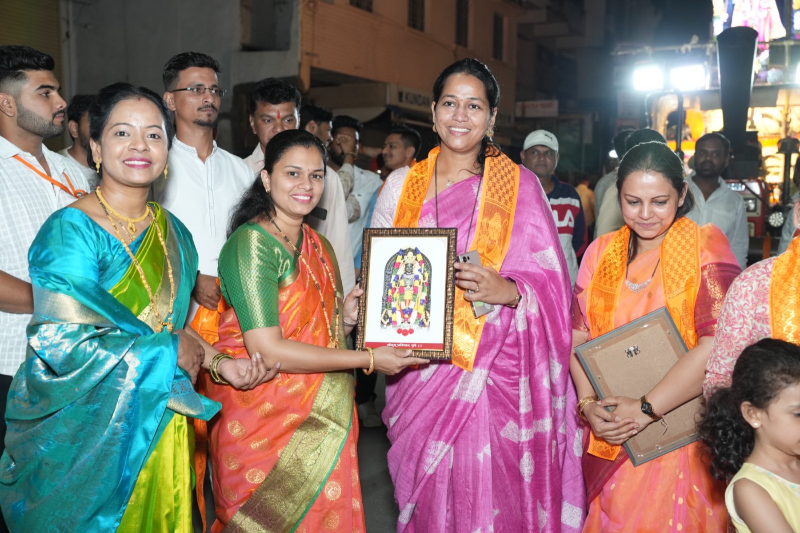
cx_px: 400
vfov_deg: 30.6
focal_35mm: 44
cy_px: 266
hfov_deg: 44.6
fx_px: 975
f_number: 4.5
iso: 1600
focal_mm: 43.9
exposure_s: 1/160
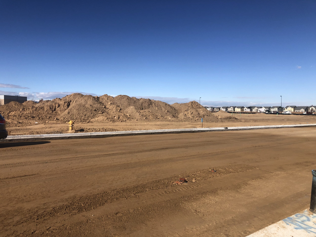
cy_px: 118
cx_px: 158
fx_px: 256
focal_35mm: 28
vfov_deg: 49.7
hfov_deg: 63.4
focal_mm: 3.99
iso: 20
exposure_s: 1/3003
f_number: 1.8
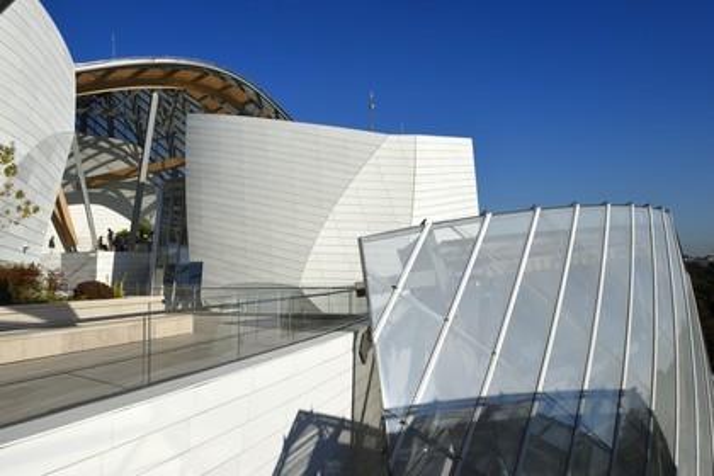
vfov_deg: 42.3
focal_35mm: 31
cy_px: 238
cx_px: 357
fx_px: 615
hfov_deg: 60.3
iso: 200
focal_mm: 31
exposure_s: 1/320
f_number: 16
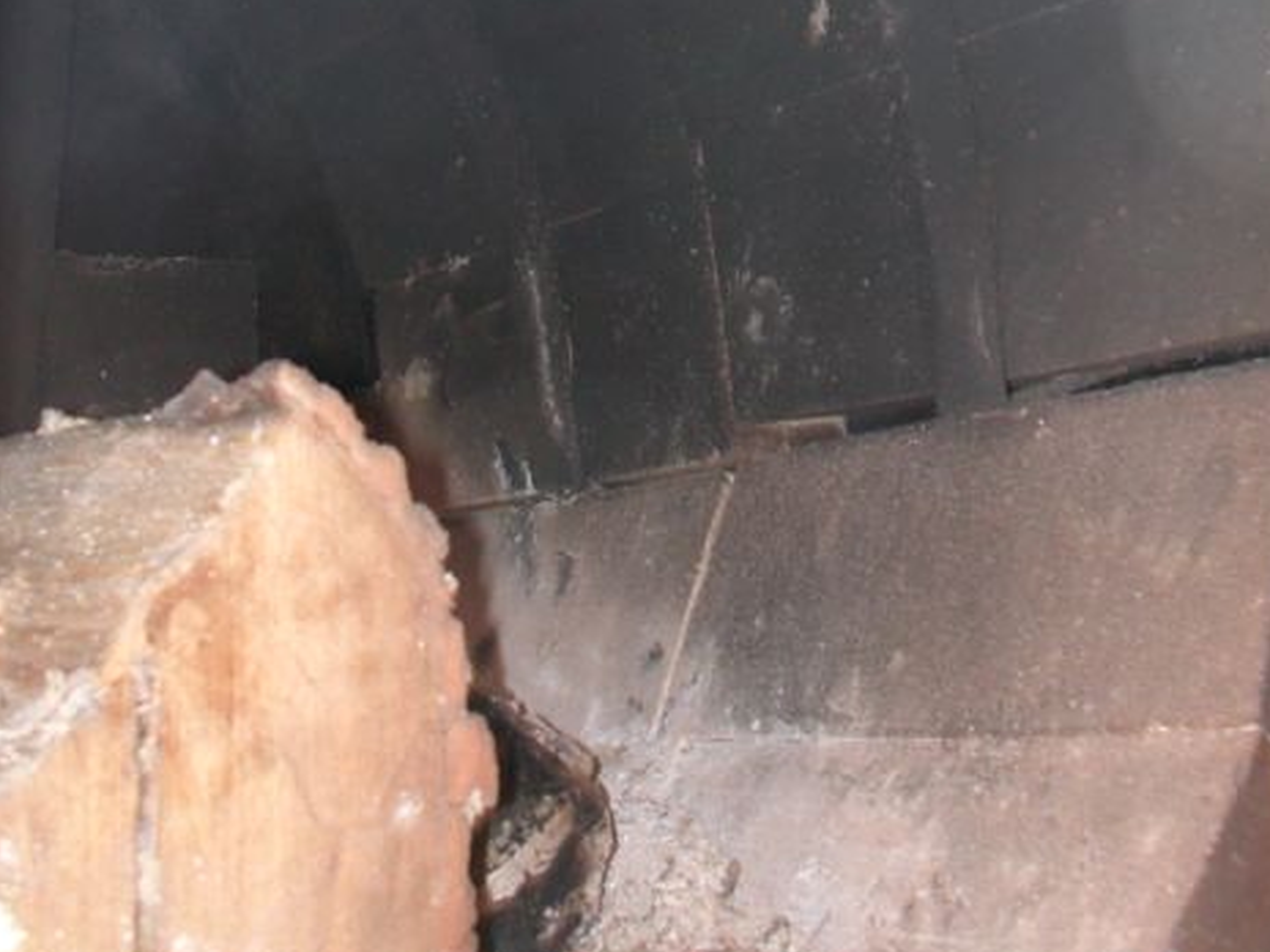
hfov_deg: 37.5
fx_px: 1871
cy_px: 380
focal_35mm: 51
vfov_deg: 28.5
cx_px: 646
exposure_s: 1
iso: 200
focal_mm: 5.6
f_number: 2.7
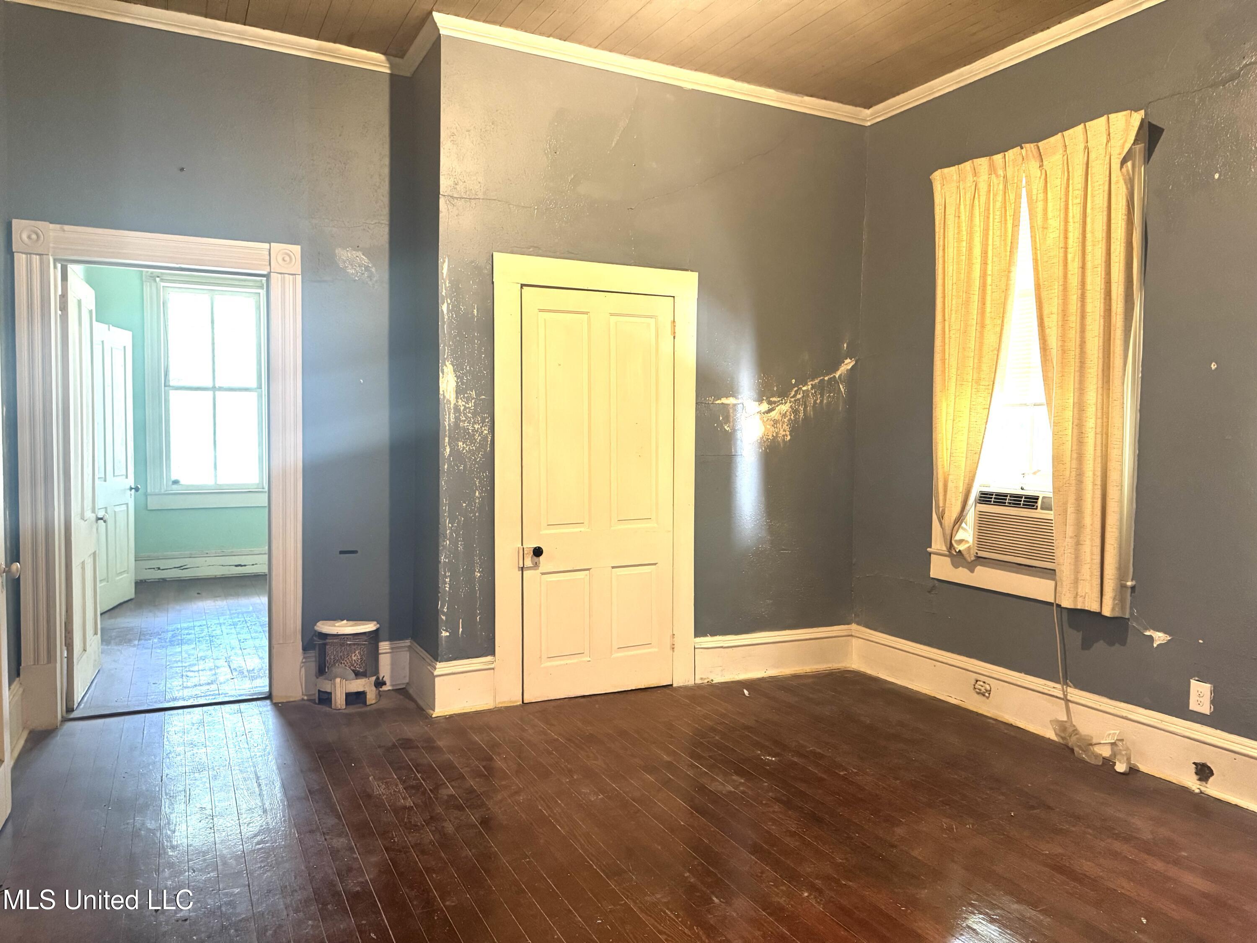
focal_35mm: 24
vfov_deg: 56.8
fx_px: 872
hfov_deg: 71.6
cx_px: 628
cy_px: 472
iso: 800
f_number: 1.78
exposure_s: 1/60
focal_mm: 6.76
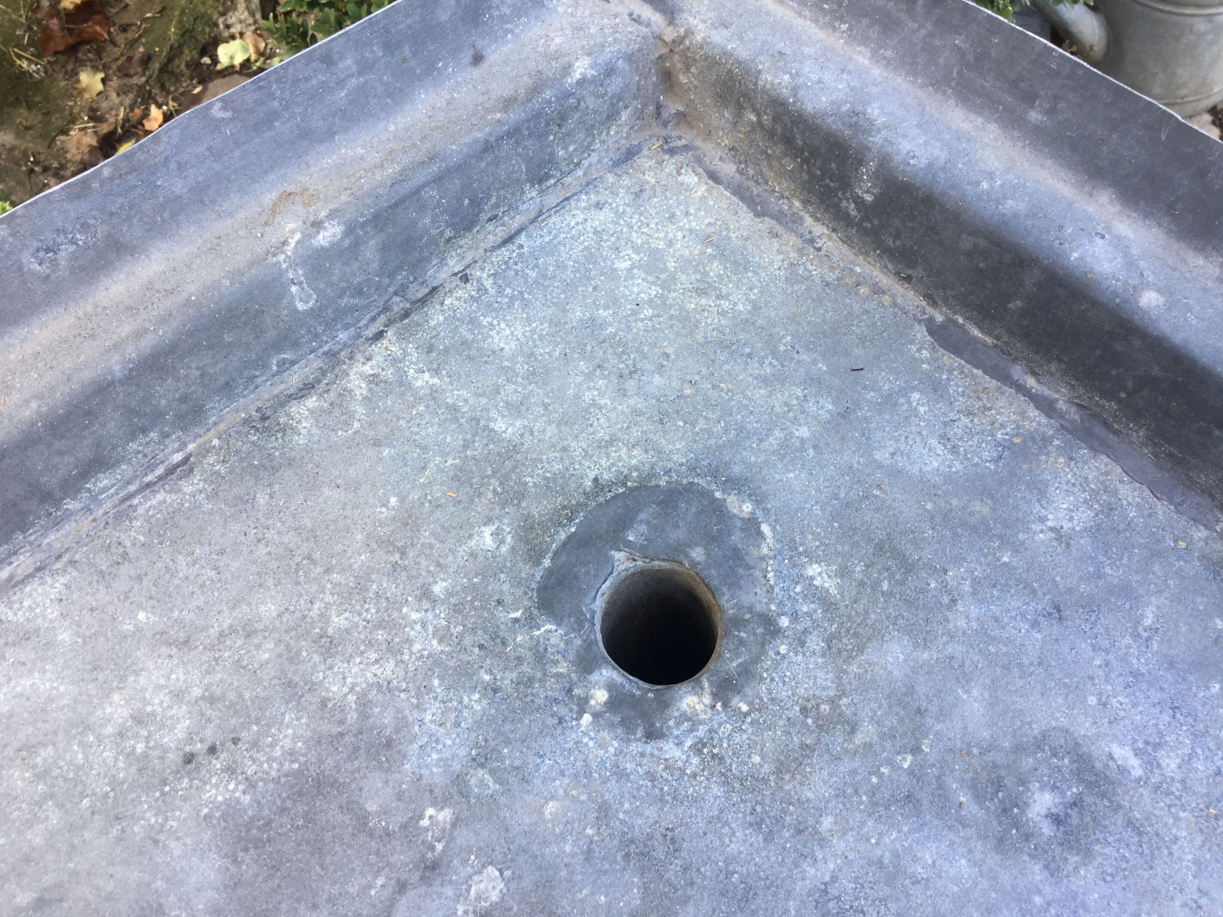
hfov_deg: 58.4
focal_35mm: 31
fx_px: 1095
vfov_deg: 45.4
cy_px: 458
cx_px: 612
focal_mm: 3.3
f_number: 2.4
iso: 25
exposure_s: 1/50
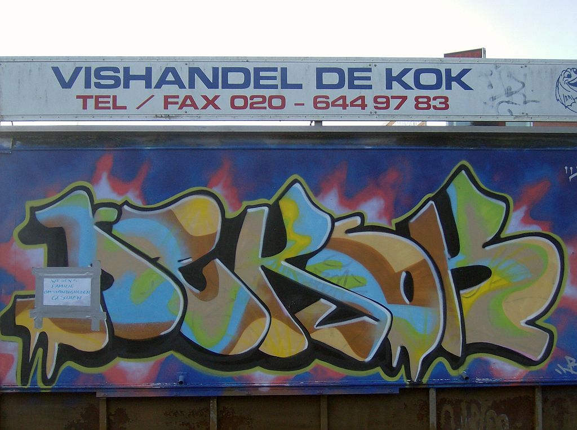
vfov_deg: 26.0
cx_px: 288
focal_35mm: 56
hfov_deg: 34.4
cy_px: 215
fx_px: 931
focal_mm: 9.3
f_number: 3.4
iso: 100
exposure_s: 1/234
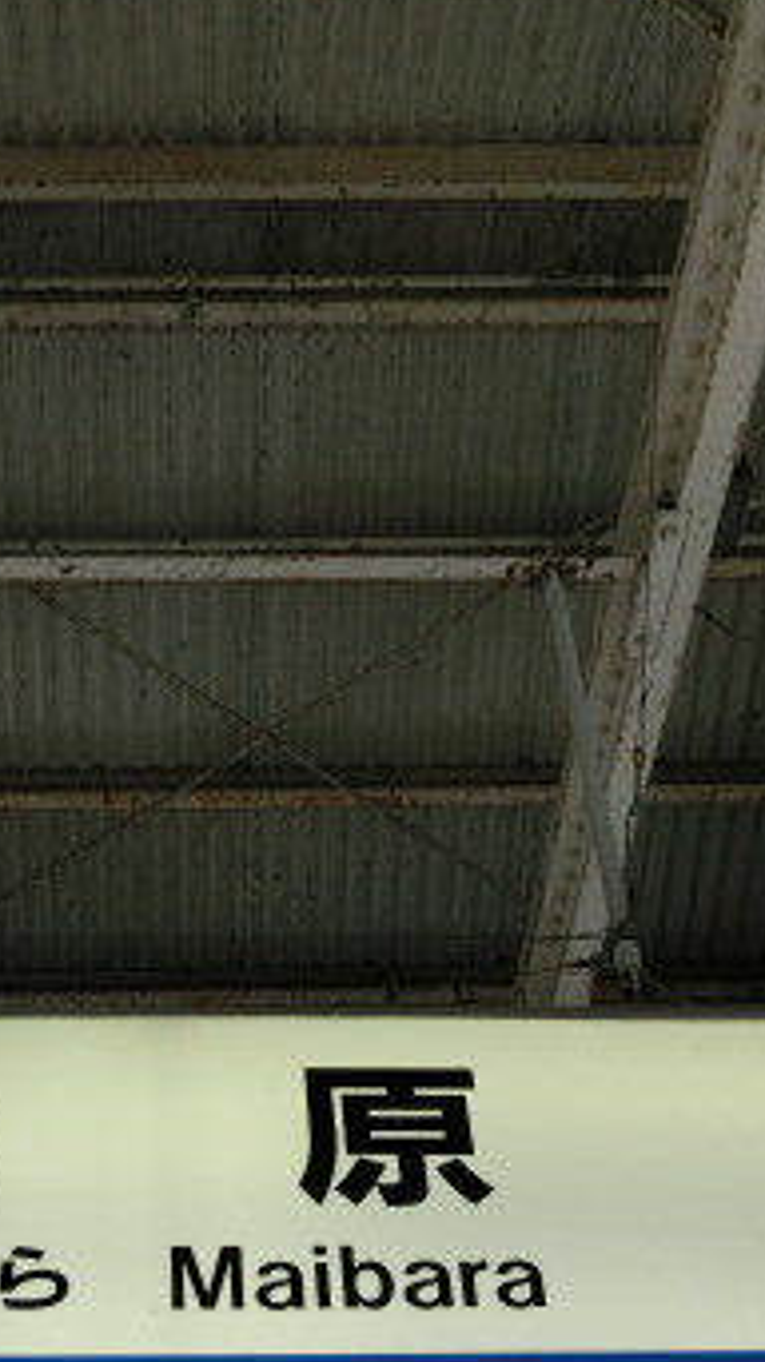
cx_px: 159
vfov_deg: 40.3
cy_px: 864
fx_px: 1842
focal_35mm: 51
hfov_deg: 23.1
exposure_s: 1/125
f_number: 3.5
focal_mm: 4.5
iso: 80
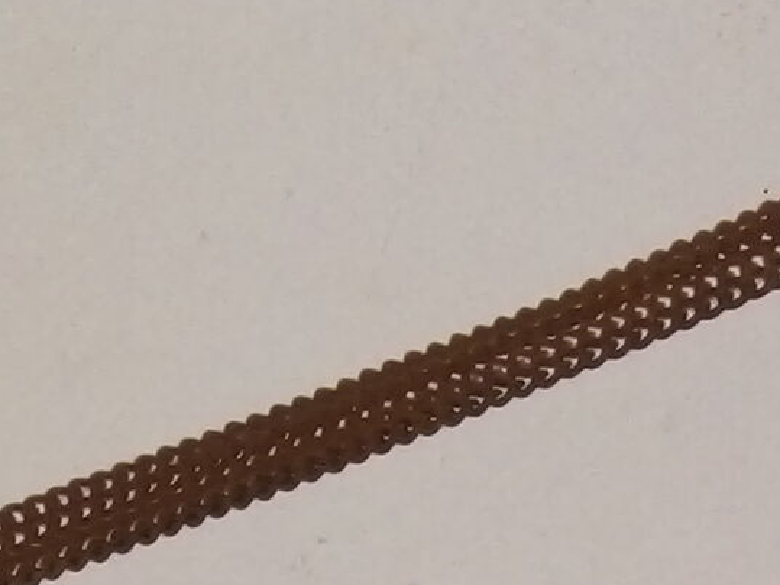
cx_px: 279
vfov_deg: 6.4
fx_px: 4866
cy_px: 1662
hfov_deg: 9.2
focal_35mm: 216
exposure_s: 1/33.3
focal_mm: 4.52
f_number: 2.2
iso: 185
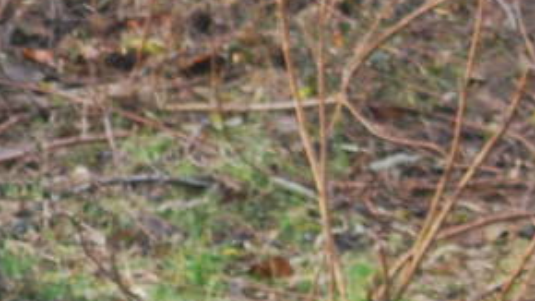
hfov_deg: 3.5
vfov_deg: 2.0
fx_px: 8609
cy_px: -56
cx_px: -419
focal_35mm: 607
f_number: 4
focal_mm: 70
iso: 250
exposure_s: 1/125
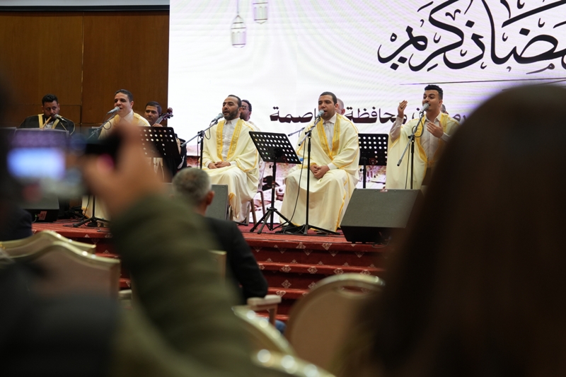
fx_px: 1650
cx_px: 283
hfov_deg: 19.5
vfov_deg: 13.0
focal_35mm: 105
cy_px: 188
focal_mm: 70
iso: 1000
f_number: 2.8
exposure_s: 1/125
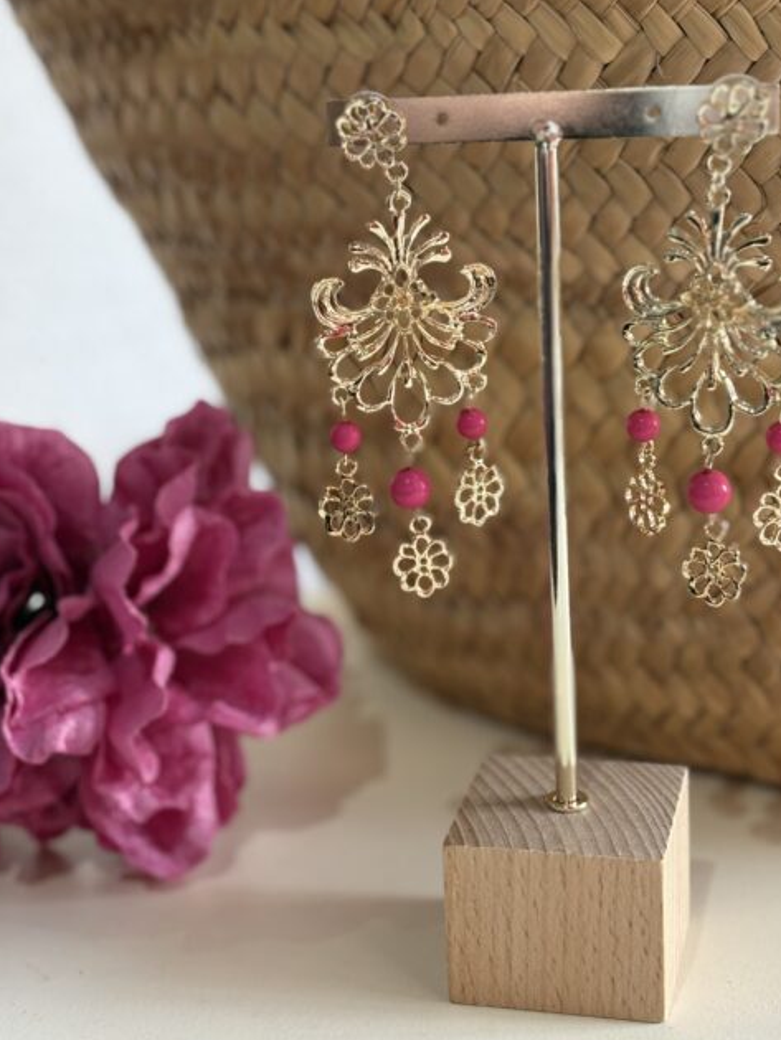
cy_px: 485
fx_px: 1984
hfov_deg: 22.3
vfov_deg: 29.4
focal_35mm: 66
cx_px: 337
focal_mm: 5.96
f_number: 1.6
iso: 50
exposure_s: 1/50
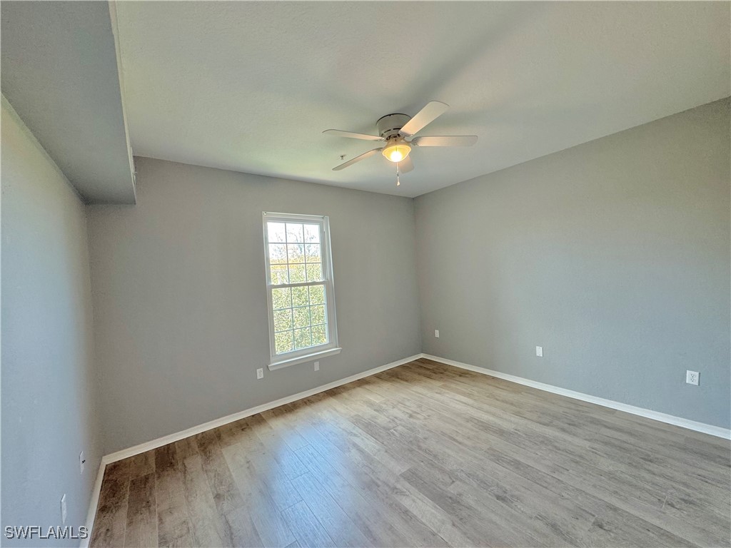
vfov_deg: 85.7
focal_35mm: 14
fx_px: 296
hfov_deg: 102.1
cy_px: 274
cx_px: 366
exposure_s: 1/60
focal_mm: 2.22
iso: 160
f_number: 2.2
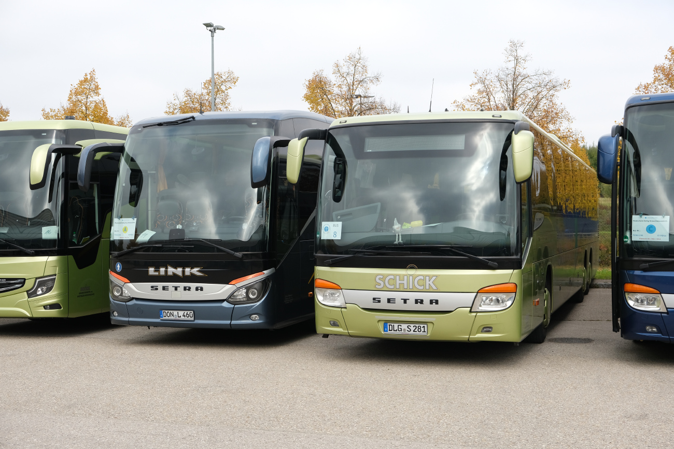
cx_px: 337
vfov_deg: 28.7
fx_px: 880
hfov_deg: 41.9
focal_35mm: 47
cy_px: 224
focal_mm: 31.5
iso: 320
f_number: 5
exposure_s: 1/640
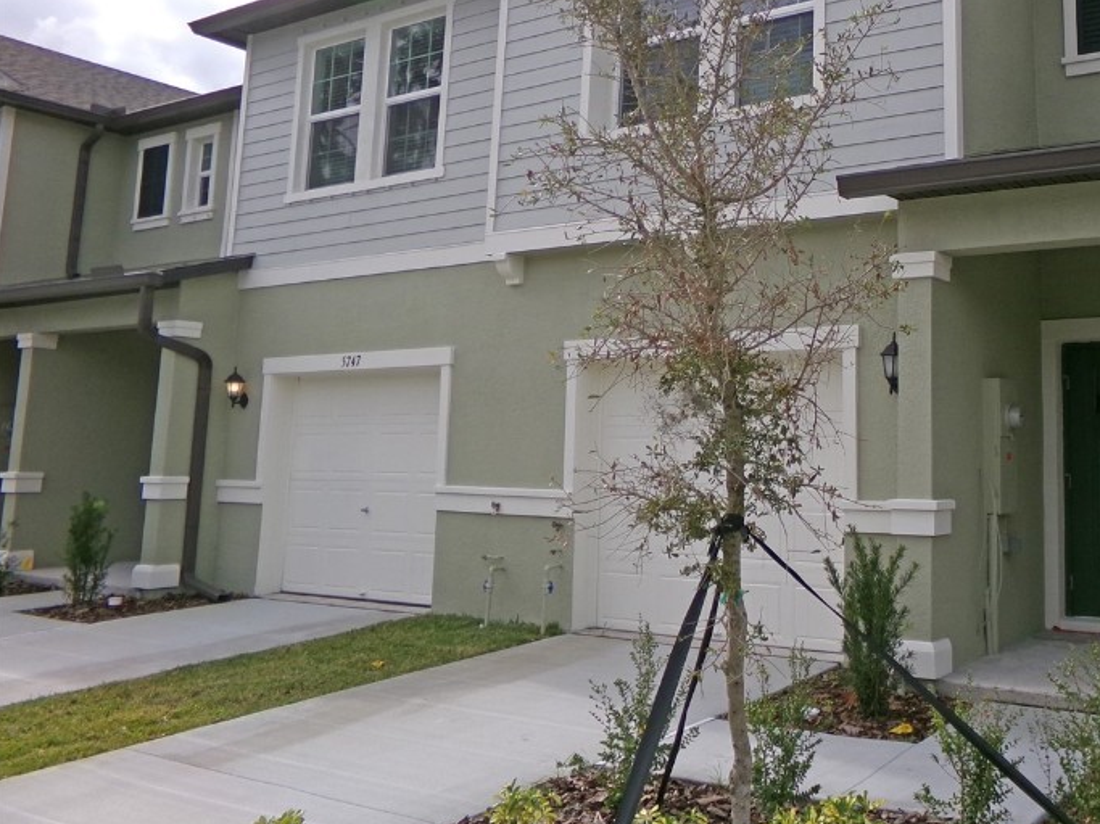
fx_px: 1144
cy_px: 274
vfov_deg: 39.2
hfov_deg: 49.4
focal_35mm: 36
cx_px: 820
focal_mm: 4.3
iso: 100
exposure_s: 1/680
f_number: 3.7
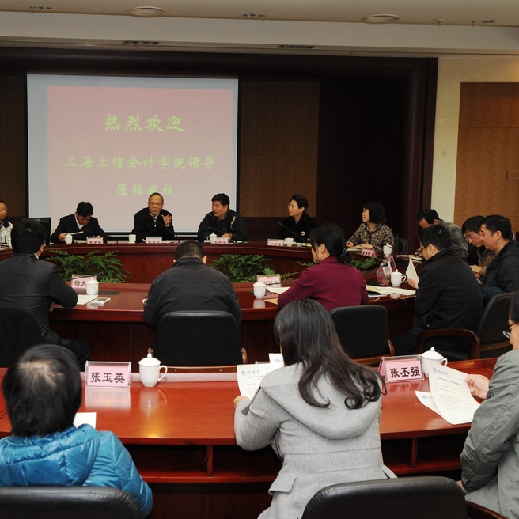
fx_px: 746
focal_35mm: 44
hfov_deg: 37.8
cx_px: 164
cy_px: 258
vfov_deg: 38.3
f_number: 8
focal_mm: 34
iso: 1250
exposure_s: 1/60
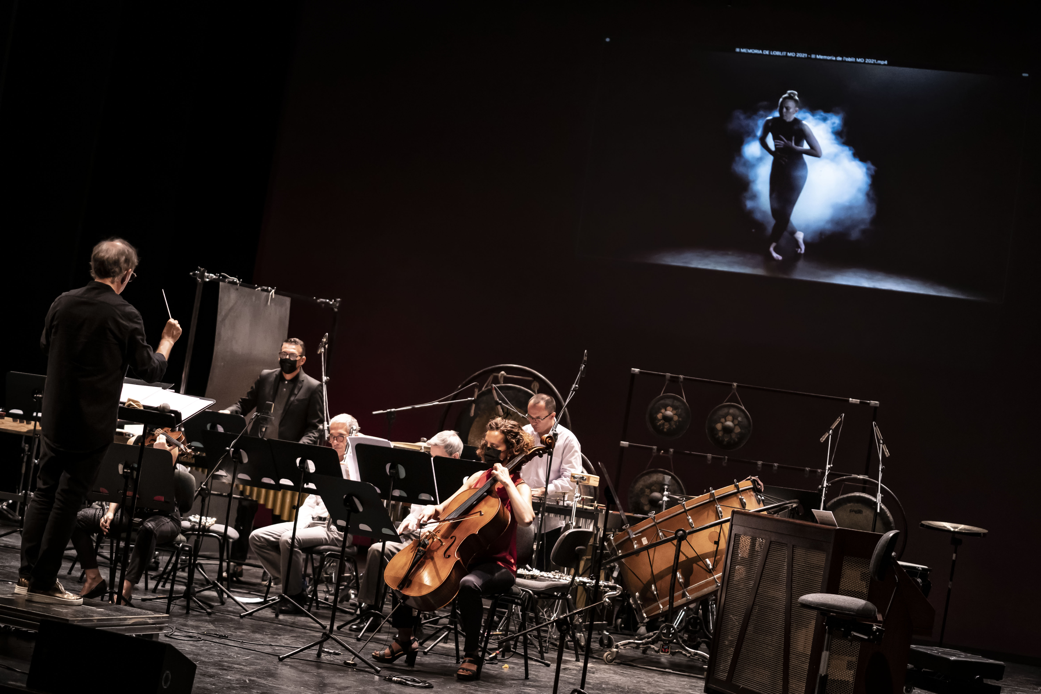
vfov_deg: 19.5
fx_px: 2024
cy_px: 347
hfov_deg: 28.8
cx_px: 520
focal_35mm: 70
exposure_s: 1/250
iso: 2500
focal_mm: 70
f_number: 2.8
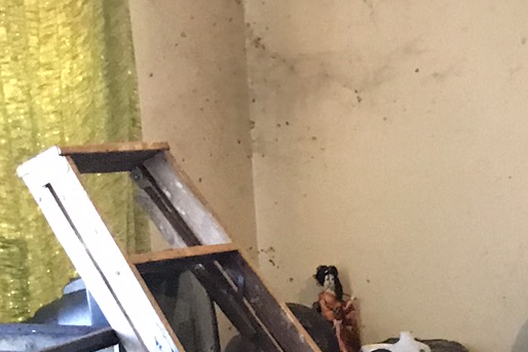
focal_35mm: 116
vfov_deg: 11.3
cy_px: 536
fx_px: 1702
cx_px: 730
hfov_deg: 16.4
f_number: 1.8
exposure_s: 1/6
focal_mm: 3.99
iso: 100
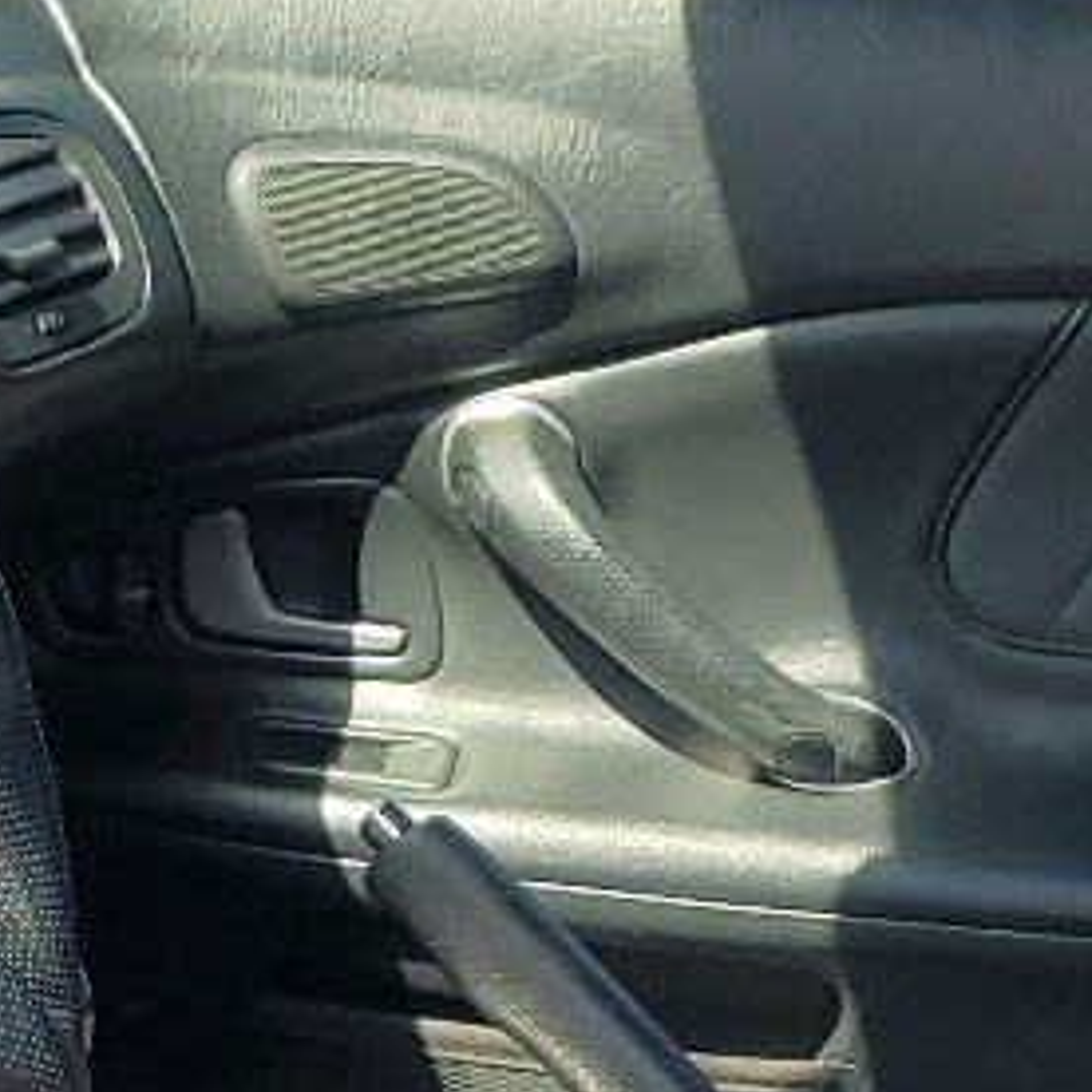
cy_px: 1575
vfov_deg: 12.5
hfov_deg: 13.1
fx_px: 4747
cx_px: 601
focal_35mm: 133
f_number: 1.5
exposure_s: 1/714
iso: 50
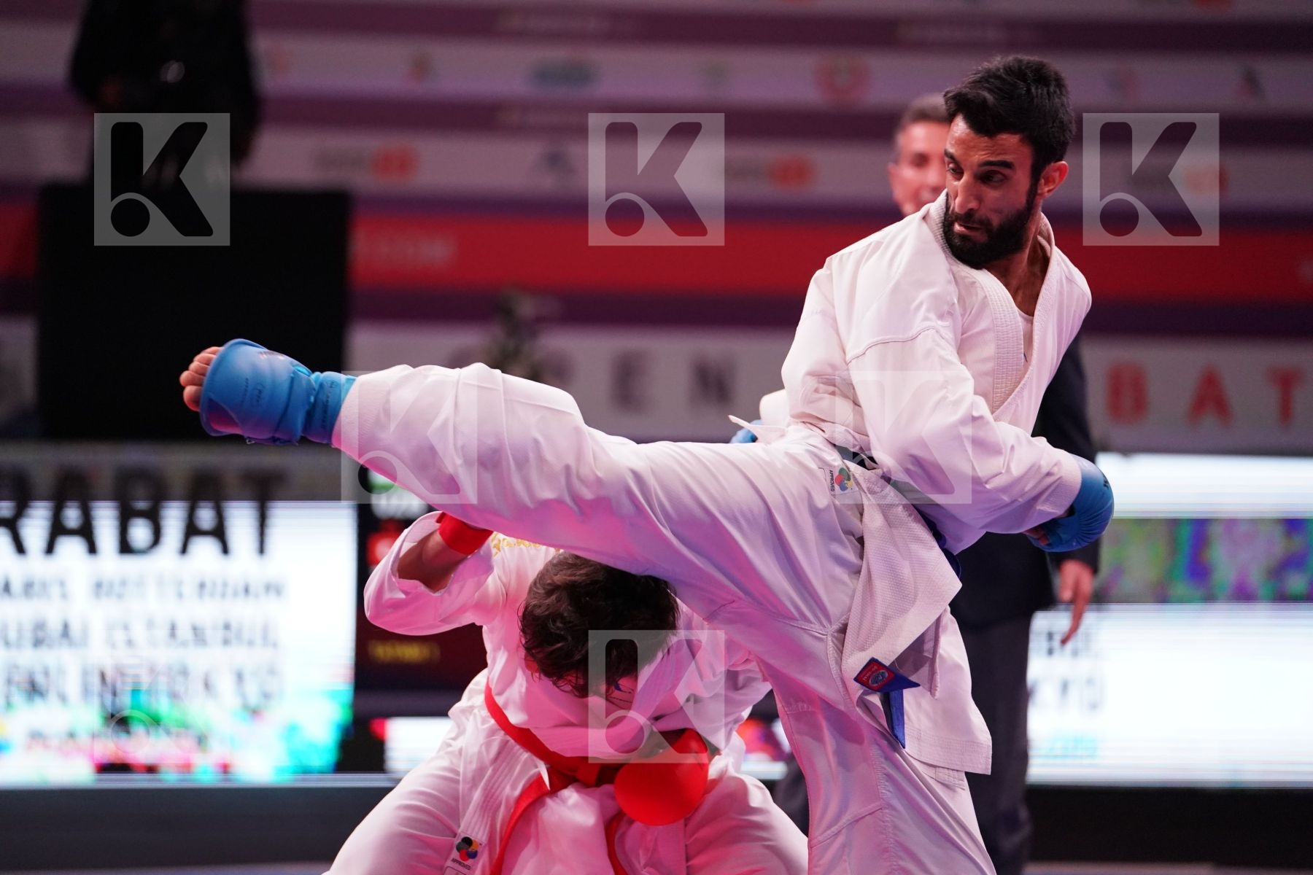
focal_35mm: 174
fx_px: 6346
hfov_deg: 11.8
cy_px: 438
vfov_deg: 7.9
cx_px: 656
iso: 4000
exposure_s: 1/1000
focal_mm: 174
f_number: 2.8
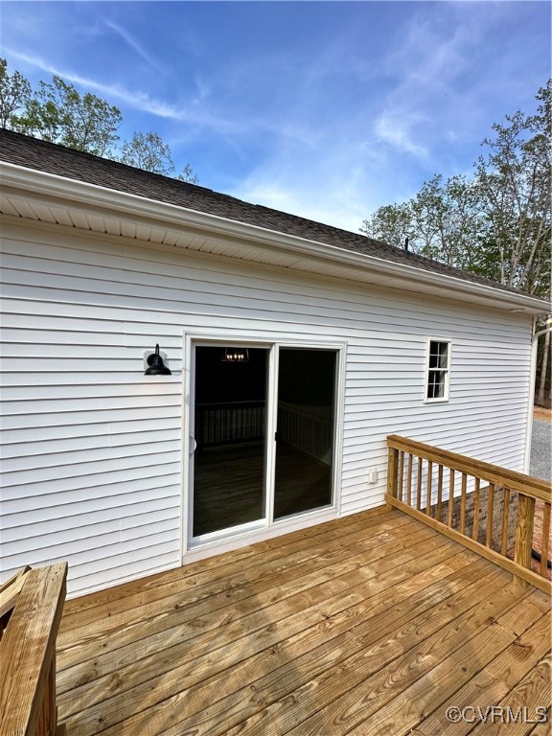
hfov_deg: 85.7
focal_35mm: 14
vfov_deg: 102.1
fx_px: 298
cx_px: 276
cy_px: 368
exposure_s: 1/807
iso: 40
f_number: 2.2
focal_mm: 2.22
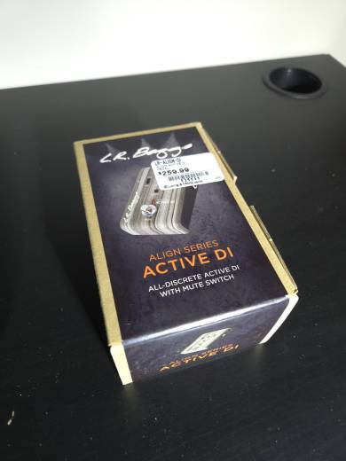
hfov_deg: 58.9
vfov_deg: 73.9
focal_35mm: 23
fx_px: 307
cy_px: 230
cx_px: 173
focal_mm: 5.4
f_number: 1.8
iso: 320
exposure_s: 1/35
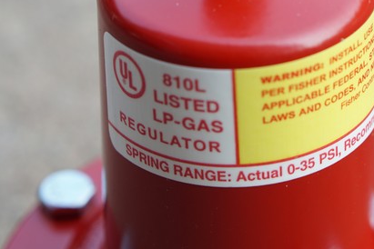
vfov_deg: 9.4
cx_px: 232
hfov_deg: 14.0
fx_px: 1517
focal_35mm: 146
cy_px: 28
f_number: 4
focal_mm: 50
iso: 125
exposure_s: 1/160
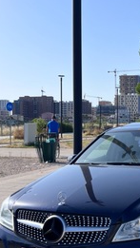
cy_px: 124
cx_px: 142
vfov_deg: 51.6
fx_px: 257
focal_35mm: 39
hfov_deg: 28.5
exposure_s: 1/5076
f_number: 1.5
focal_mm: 5.7
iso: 50
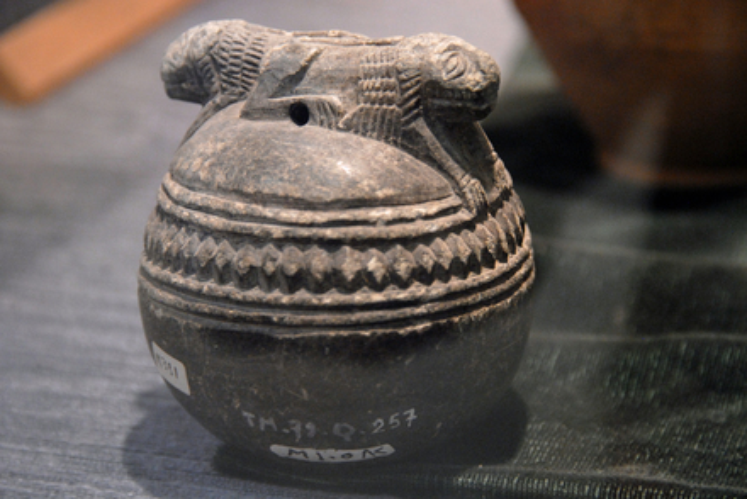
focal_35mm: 120
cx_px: 374
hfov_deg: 17.1
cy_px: 250
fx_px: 2492
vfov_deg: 11.4
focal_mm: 80
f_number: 5.3
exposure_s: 1/40
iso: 800
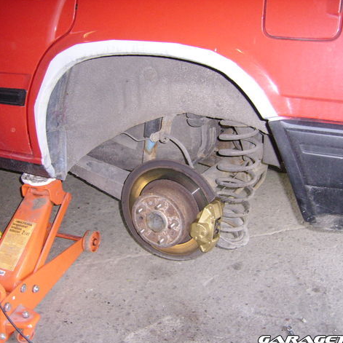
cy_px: 172
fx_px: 471
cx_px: 150
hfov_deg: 40.0
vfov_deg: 40.0
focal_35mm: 42
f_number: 2.8
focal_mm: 5.95
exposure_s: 1/30
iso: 218
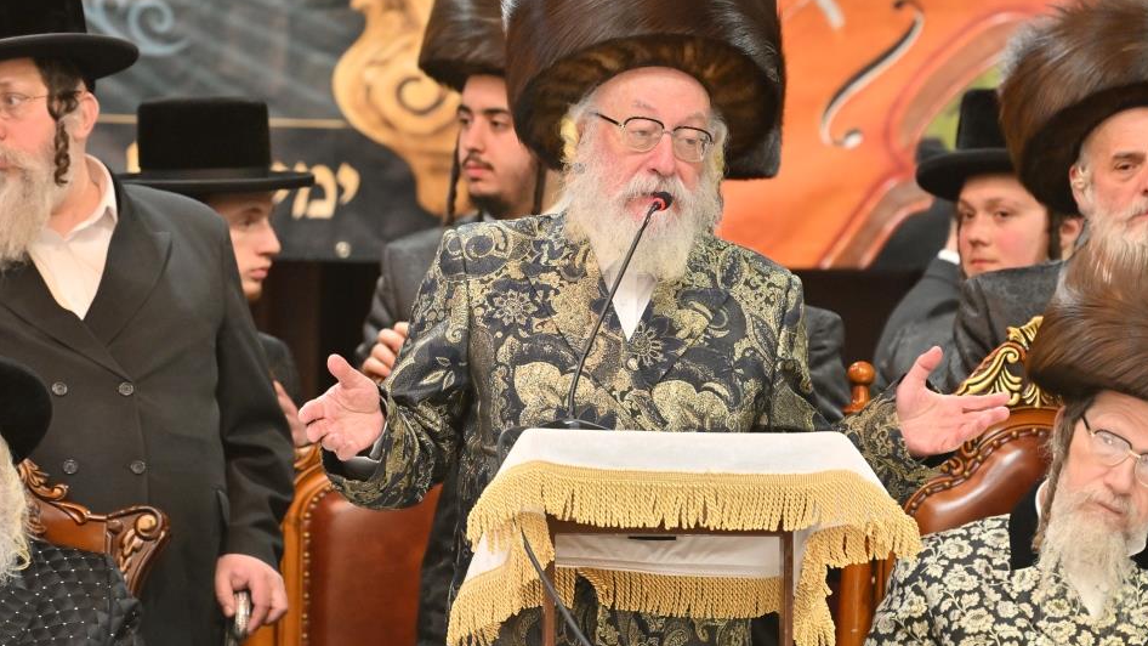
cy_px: 266
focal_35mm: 340
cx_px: 540
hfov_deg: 6.3
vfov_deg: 3.6
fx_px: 10349
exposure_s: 1/320
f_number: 4
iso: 800
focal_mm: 200
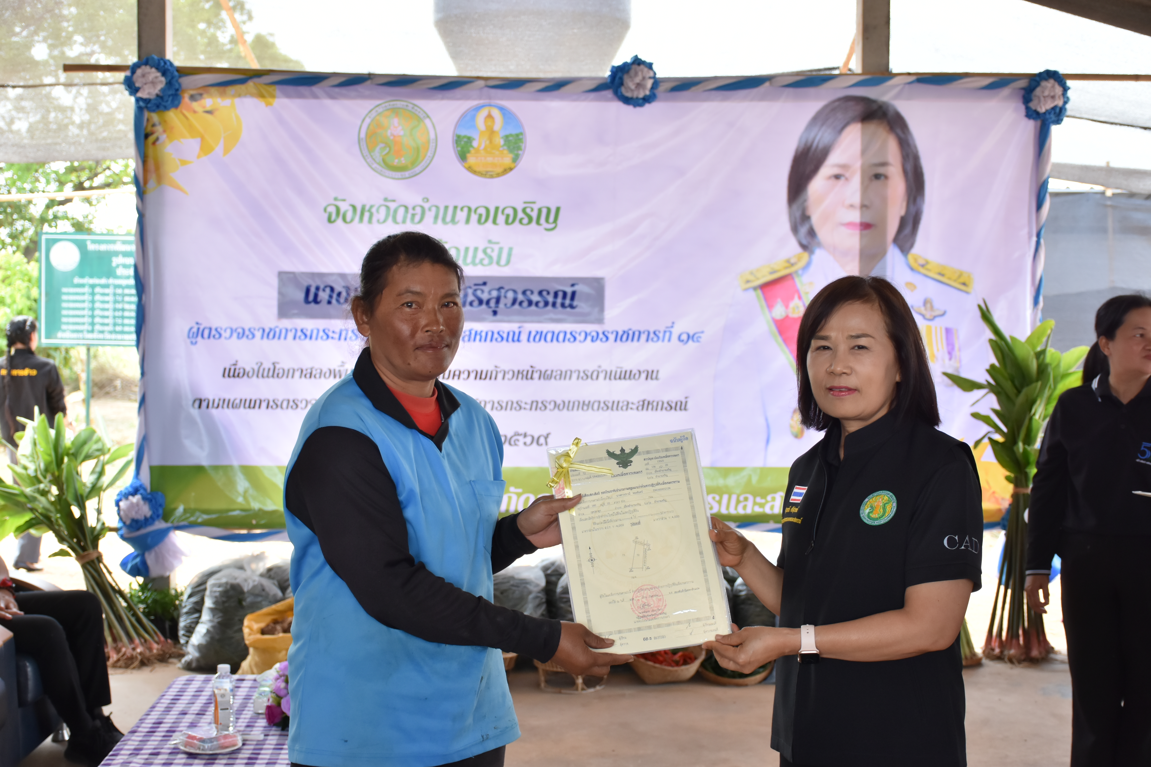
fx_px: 1678
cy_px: 384
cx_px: 576
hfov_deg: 37.9
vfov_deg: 25.8
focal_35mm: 52
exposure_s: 1/250
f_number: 4.2
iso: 450
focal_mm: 35
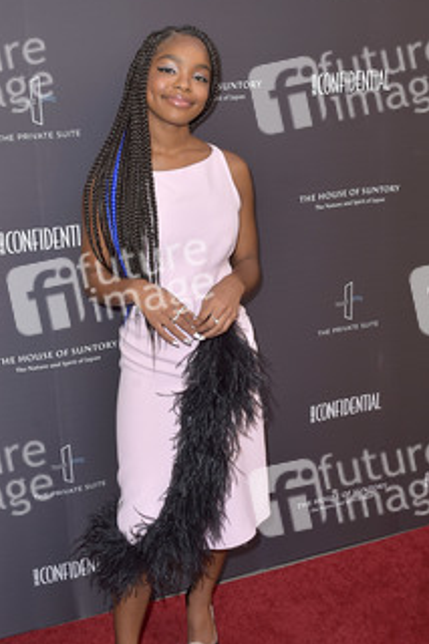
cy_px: 388
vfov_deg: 54.0
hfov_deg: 37.7
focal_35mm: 35
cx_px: 170
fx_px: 626
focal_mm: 28
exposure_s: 1/250
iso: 160
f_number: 7.1
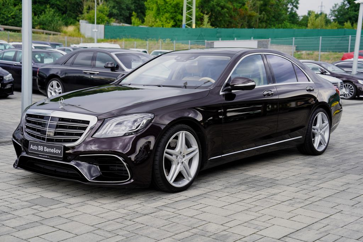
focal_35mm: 52
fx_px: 524
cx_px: 182
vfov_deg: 26.0
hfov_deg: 38.2
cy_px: 121
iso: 100
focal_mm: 52
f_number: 4.5
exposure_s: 1/60
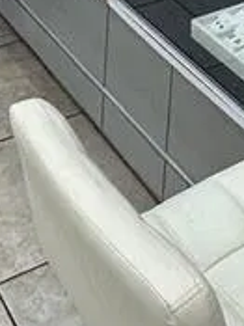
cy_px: -237
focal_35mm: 96
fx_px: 903
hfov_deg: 15.4
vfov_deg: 17.2
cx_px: 138
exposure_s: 1/120
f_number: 2.2
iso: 125
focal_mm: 2.22
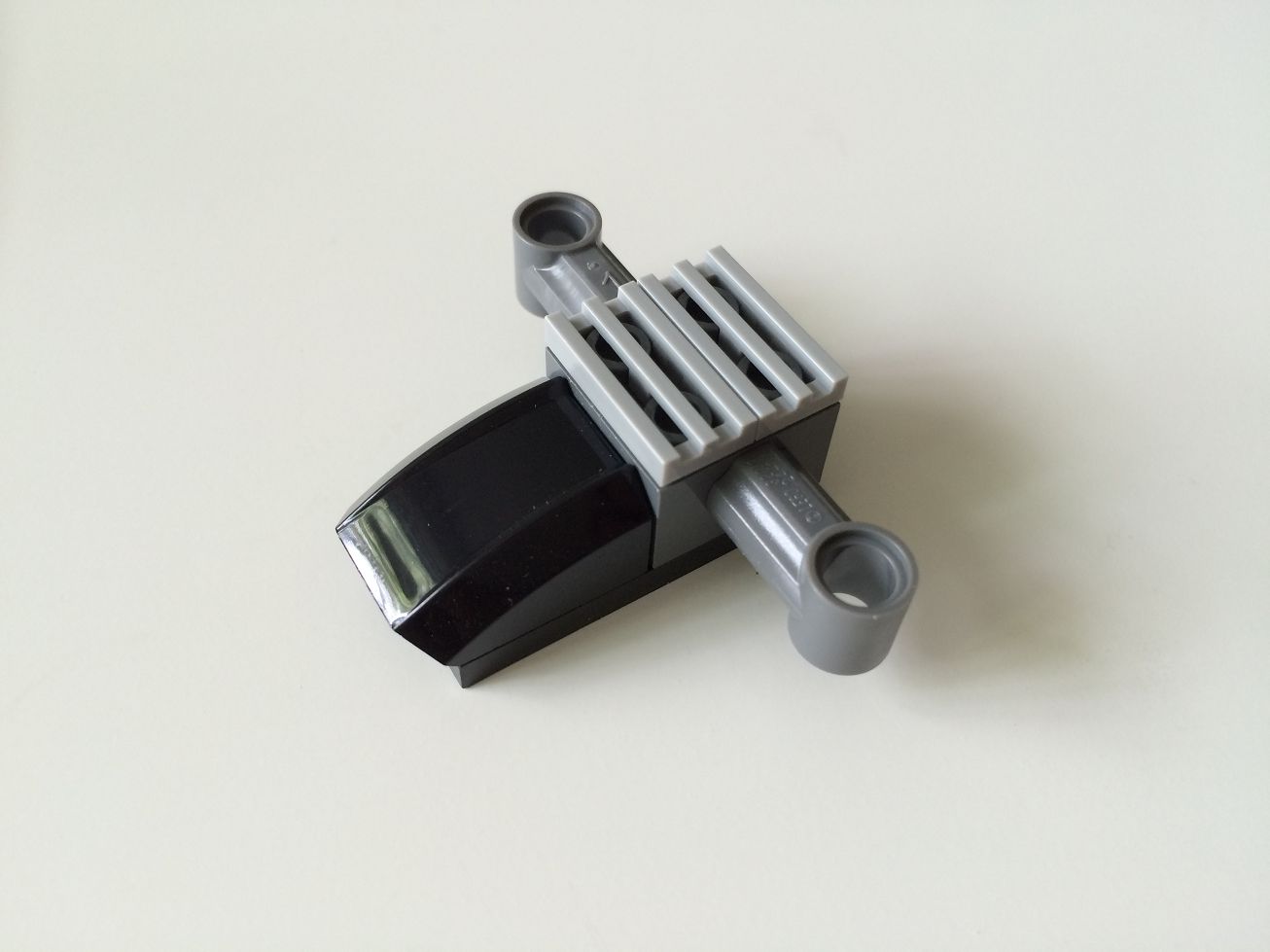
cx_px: 635
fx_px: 1064
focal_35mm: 29
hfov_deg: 61.7
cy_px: 476
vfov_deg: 48.2
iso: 64
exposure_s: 1/30
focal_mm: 4.15
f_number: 2.2
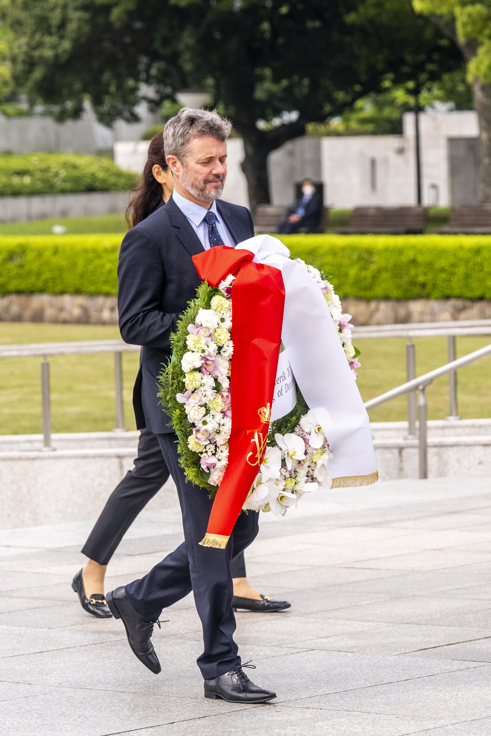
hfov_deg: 9.1
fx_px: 3069
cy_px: 368
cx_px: 246
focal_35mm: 150
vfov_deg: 13.7
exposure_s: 1/2000
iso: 1250
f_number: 6.3
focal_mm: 150
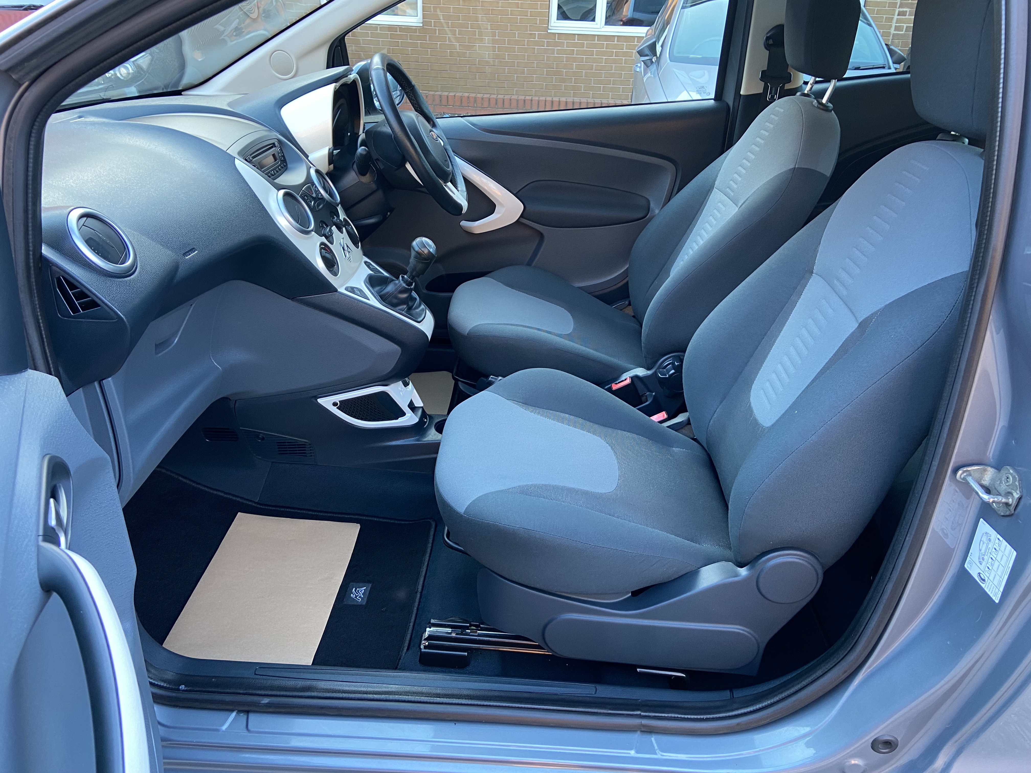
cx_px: 516
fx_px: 774
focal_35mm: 26
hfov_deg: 67.3
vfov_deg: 53.1
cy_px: 386
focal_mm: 4.25
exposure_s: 1/77
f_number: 1.8
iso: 125
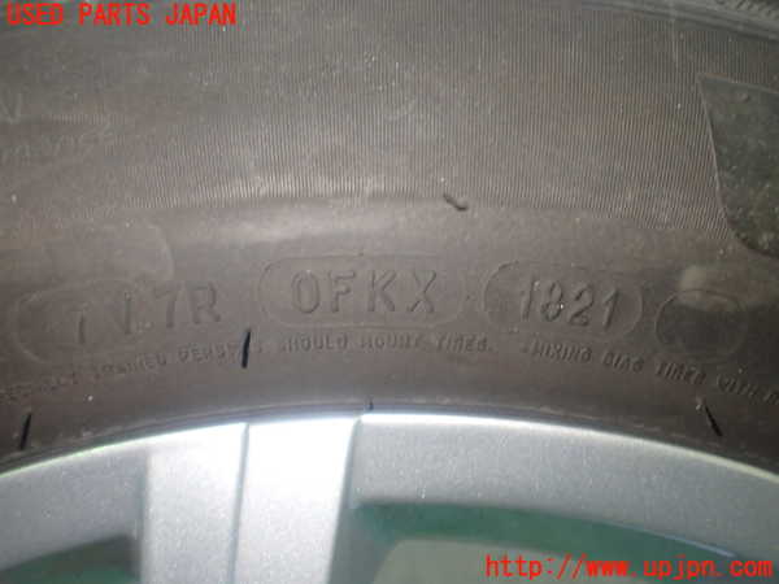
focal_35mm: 32
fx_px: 720
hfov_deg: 56.8
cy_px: 292
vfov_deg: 44.2
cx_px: 390
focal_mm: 5.79
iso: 500
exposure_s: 1/30
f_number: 2.4
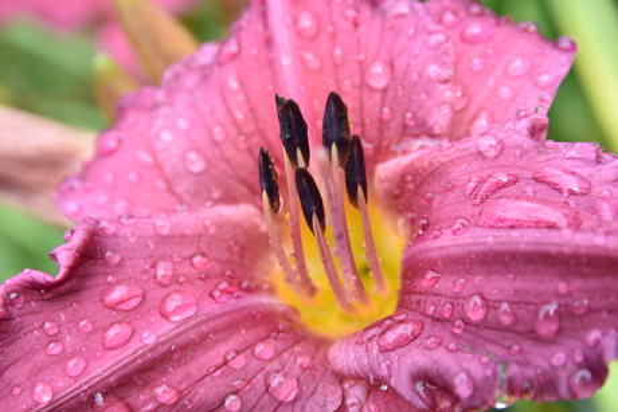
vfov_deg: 17.5
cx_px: 309
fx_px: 1339
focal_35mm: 78
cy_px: 206
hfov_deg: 26.0
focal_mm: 52
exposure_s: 1/100
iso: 200
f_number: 8
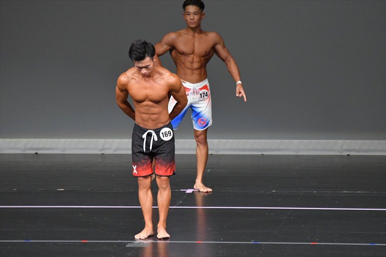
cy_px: 128
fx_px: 4019
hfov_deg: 5.5
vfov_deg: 3.7
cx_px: 193
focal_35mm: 375
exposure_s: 1/400
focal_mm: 250
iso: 5000
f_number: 5.6
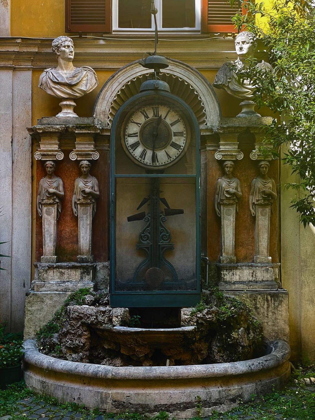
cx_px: 158
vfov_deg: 36.8
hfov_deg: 28.0
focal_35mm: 52
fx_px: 631
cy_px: 210
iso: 25
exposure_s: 1/114
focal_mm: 6
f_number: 2
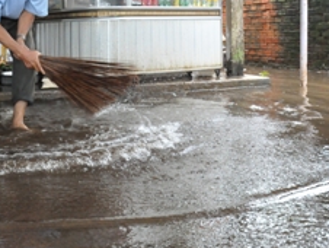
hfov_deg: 31.2
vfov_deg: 24.0
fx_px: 570
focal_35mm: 60
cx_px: 57
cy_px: 44
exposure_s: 1/125
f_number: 11
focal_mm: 21
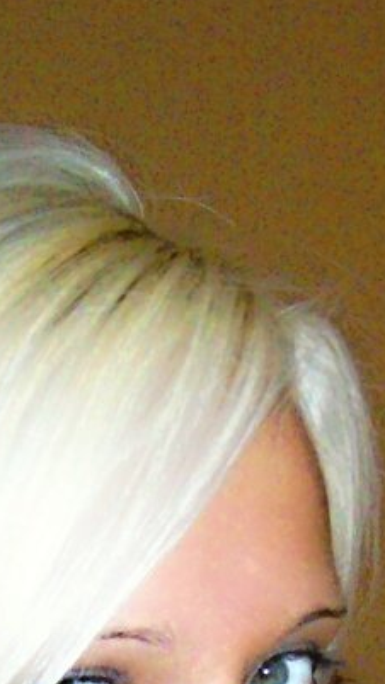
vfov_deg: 17.4
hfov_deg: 10.4
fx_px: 2124
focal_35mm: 117
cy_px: 825
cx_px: 175
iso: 400
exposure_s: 1/128
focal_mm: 6
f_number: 2.7
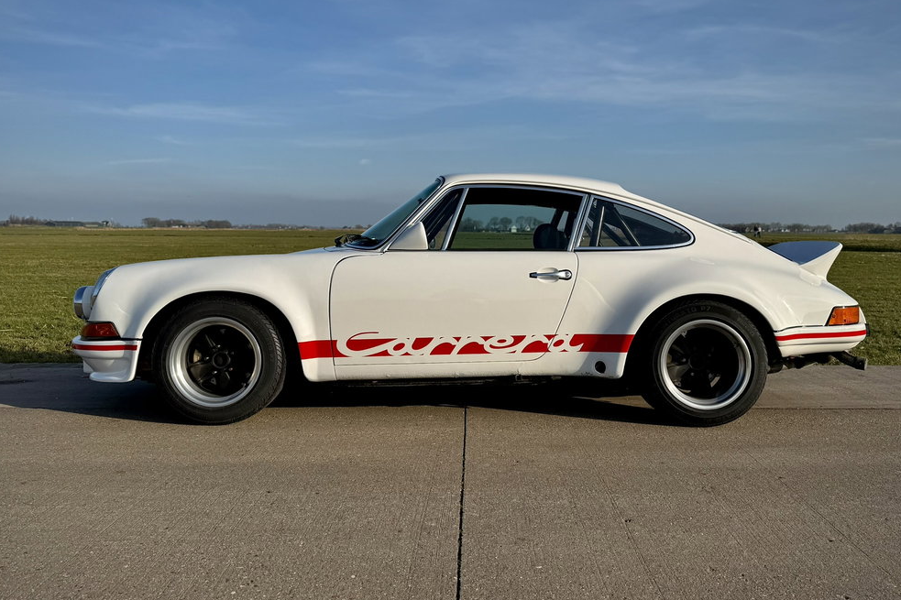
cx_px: 435
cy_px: 320
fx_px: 651
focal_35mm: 26
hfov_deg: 69.4
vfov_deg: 49.5
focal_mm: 6.76
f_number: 1.78
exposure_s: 1/6173
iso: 80
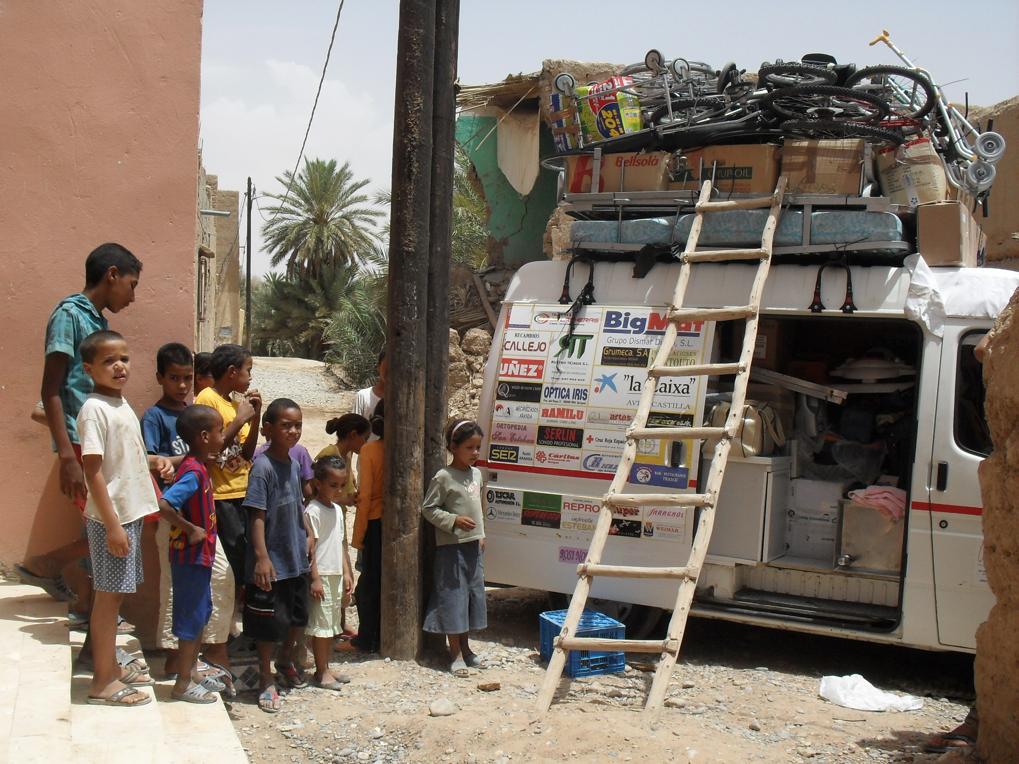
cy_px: 382
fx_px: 1119
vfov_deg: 37.7
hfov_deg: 49.0
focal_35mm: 38
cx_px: 510
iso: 80
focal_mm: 6.3
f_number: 8.3
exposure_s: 1/180
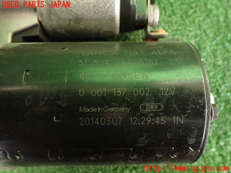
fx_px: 200
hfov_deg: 60.0
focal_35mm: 30
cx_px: 116
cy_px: 86
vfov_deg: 46.8
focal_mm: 5.4
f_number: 2.3
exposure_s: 1/125
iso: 640
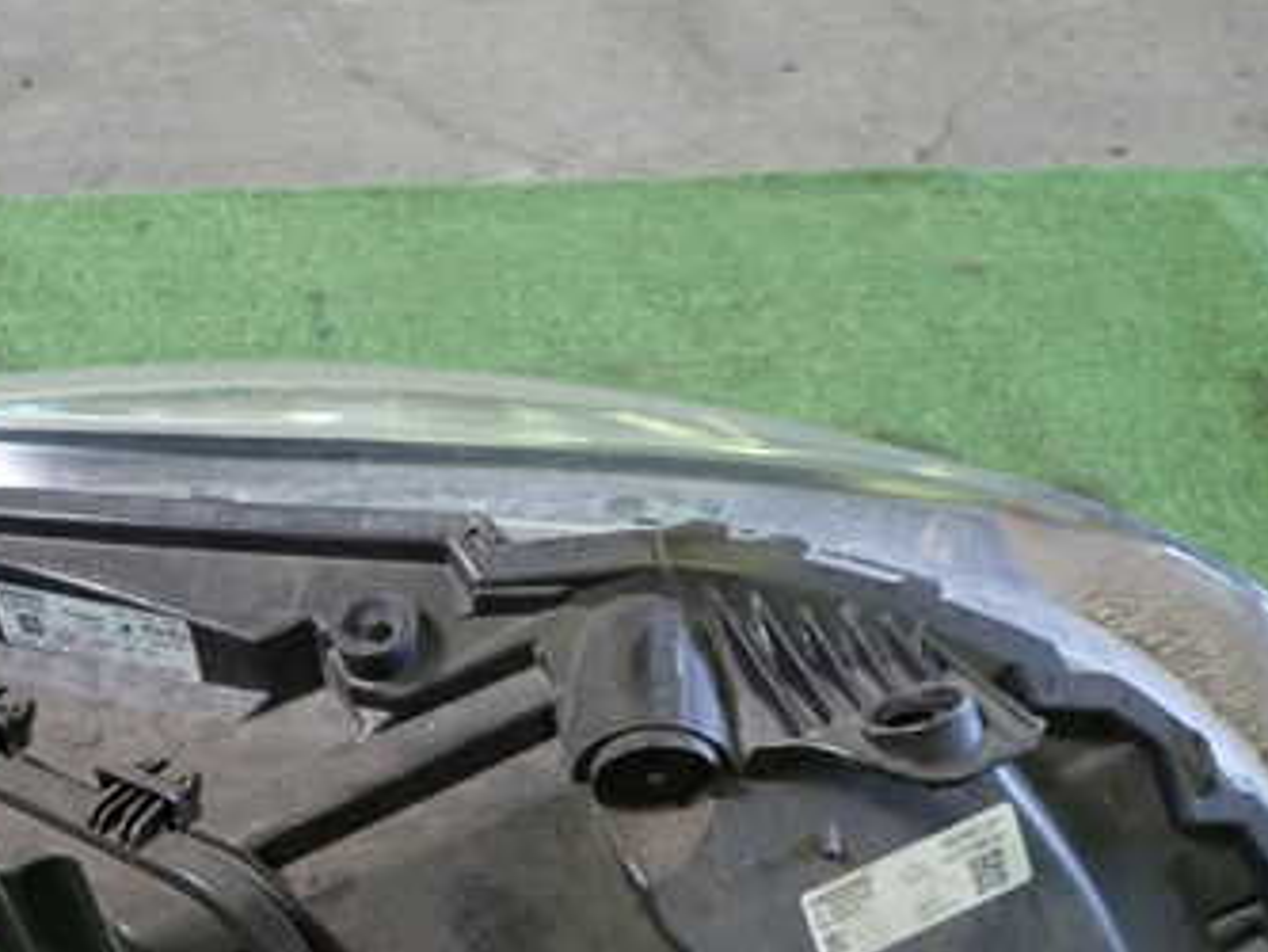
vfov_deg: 31.6
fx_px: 1649
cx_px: 419
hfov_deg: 41.5
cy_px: 716
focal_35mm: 45
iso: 200
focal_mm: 4.5
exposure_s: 1/30
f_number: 2
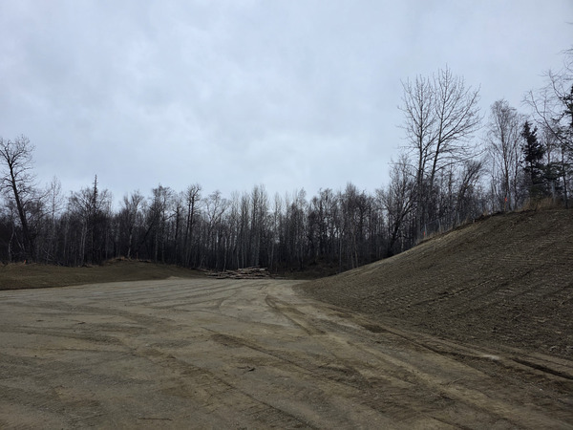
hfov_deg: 73.9
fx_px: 381
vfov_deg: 58.9
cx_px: 286
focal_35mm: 23
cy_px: 215
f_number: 1.7
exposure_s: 1/180
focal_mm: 6.3
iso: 80
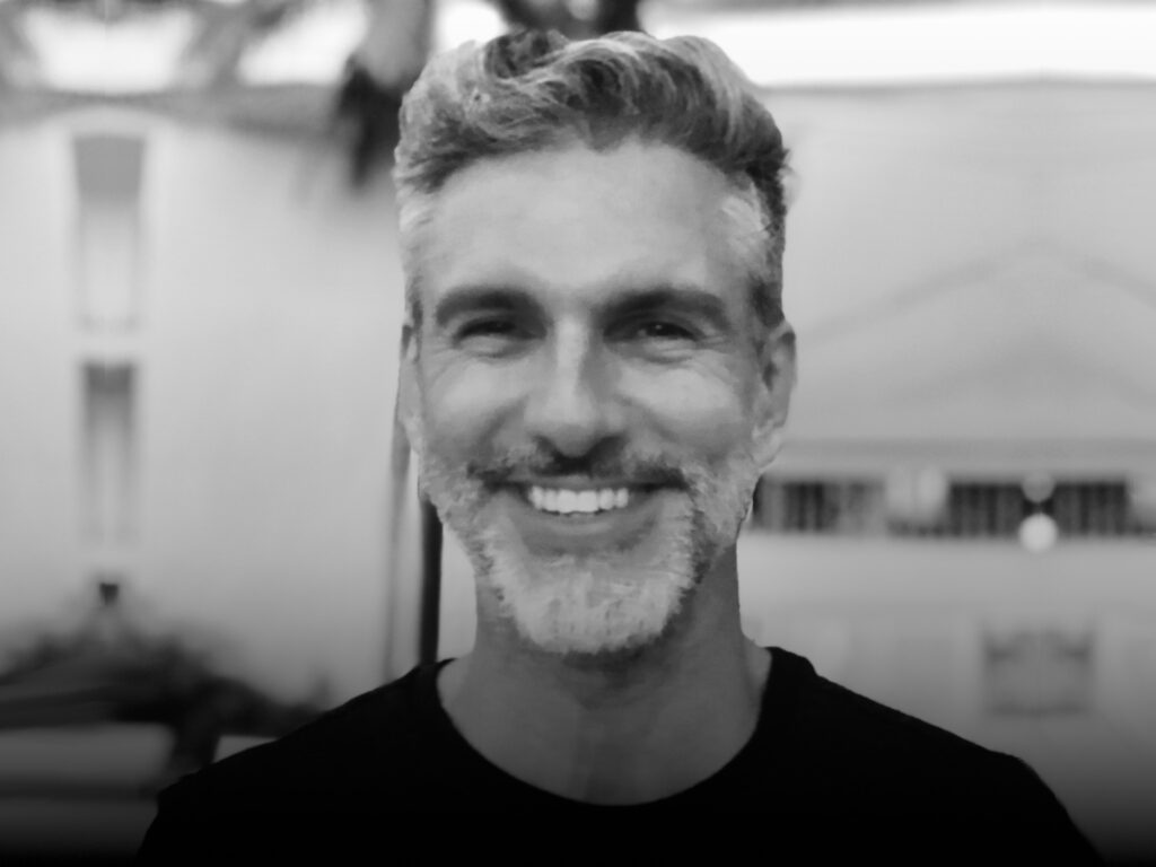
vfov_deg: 28.0
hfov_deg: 36.8
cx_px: 578
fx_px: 1737
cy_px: 434
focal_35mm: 52
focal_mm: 6
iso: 160
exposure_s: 1/11
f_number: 2.4
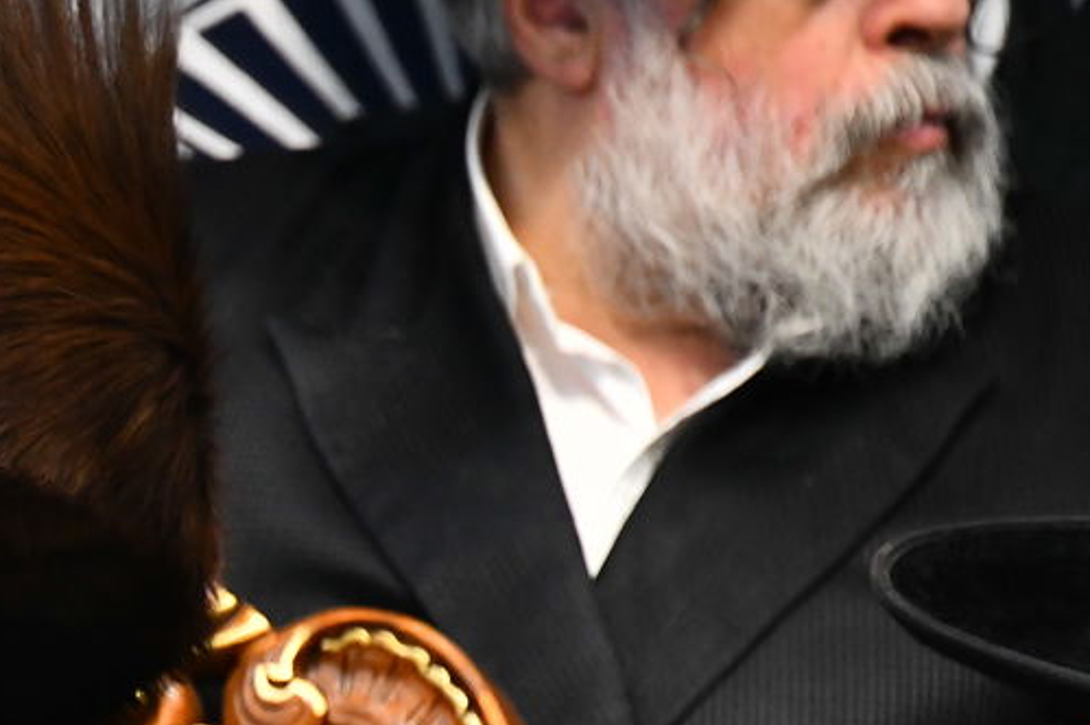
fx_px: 25476
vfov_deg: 1.6
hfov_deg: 2.4
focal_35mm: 842
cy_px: 807
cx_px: -336
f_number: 5.6
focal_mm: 300
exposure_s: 1/125
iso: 2000
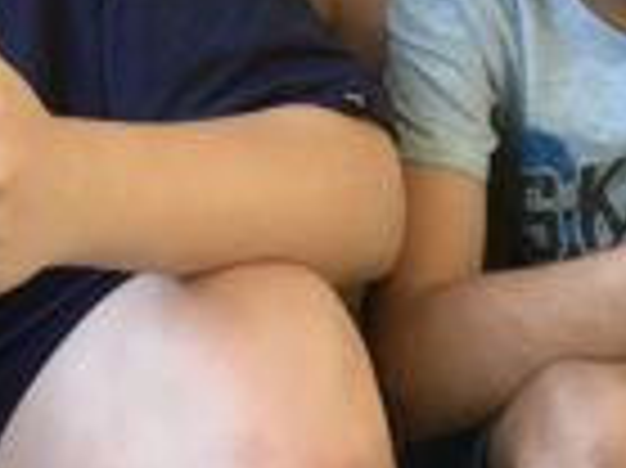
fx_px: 1807
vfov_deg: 13.6
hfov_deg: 19.6
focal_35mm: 100
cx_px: 270
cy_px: -297
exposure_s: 1/33
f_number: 2.2
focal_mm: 4.15
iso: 200
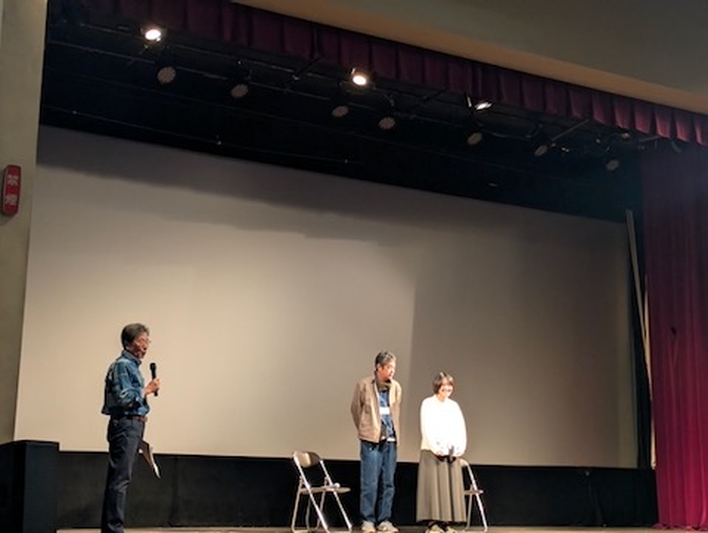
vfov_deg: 28.6
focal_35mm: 51
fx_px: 1044
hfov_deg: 37.5
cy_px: 266
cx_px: 354
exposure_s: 1/40
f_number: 1.89
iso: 269
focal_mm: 5.43
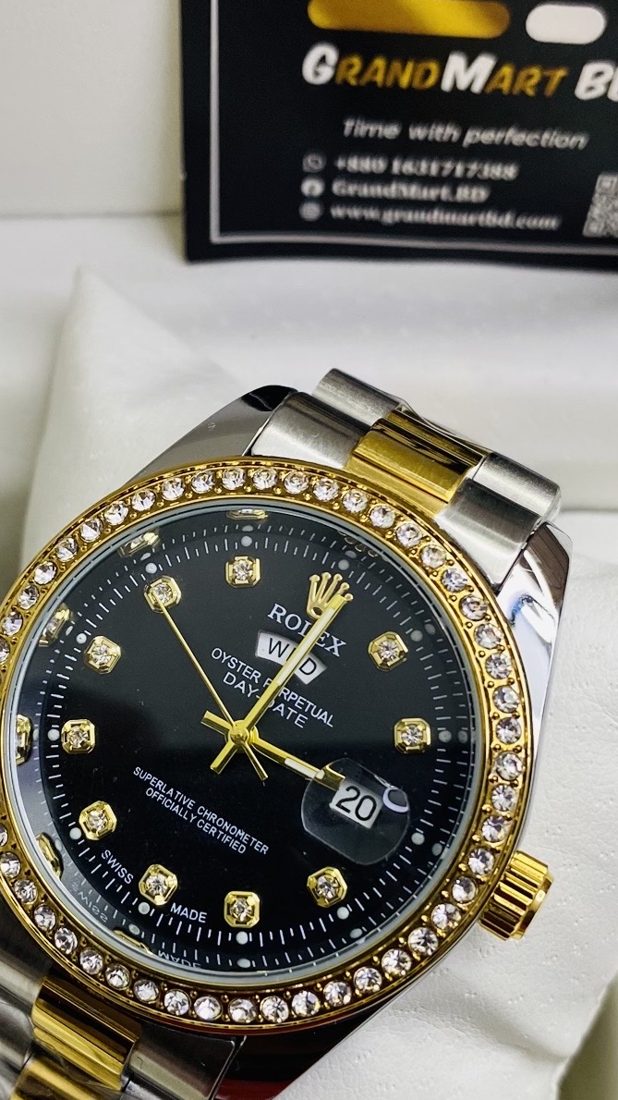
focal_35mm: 48
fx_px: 1399
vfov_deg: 42.7
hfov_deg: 24.8
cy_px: 654
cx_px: 200
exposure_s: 1/100
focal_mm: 4.25
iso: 100
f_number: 1.8
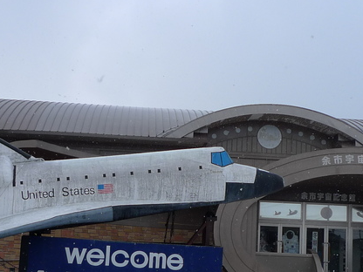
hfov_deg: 31.2
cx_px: 195
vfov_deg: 23.5
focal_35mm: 62
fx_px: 650
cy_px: 191
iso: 80
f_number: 4
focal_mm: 5.1
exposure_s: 1/640
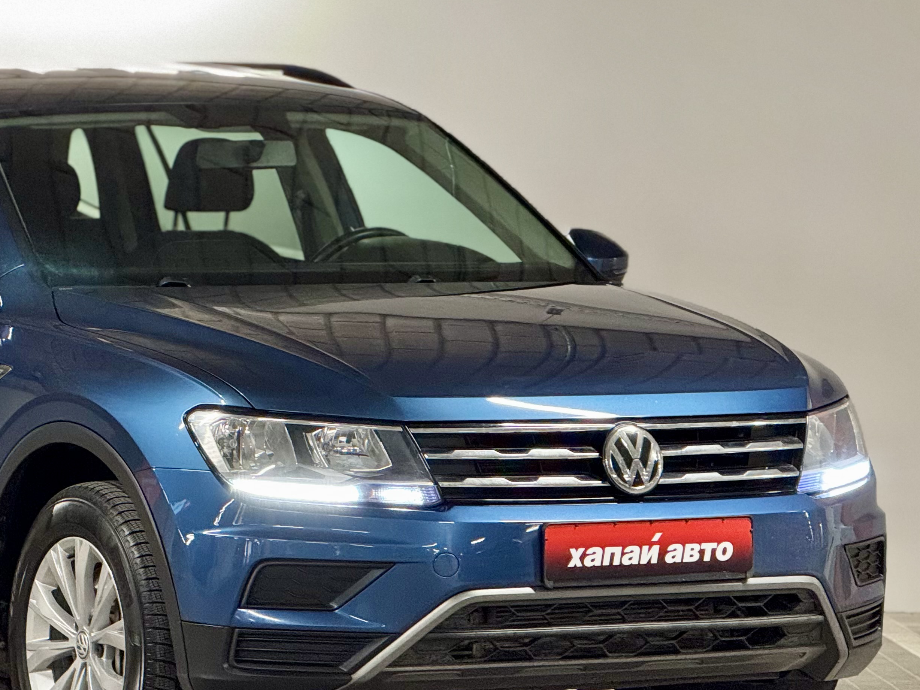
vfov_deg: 7.5
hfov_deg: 10.0
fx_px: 5236
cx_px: 201
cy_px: 413
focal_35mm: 197
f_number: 2.8
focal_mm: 15.66
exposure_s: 1/50
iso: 400
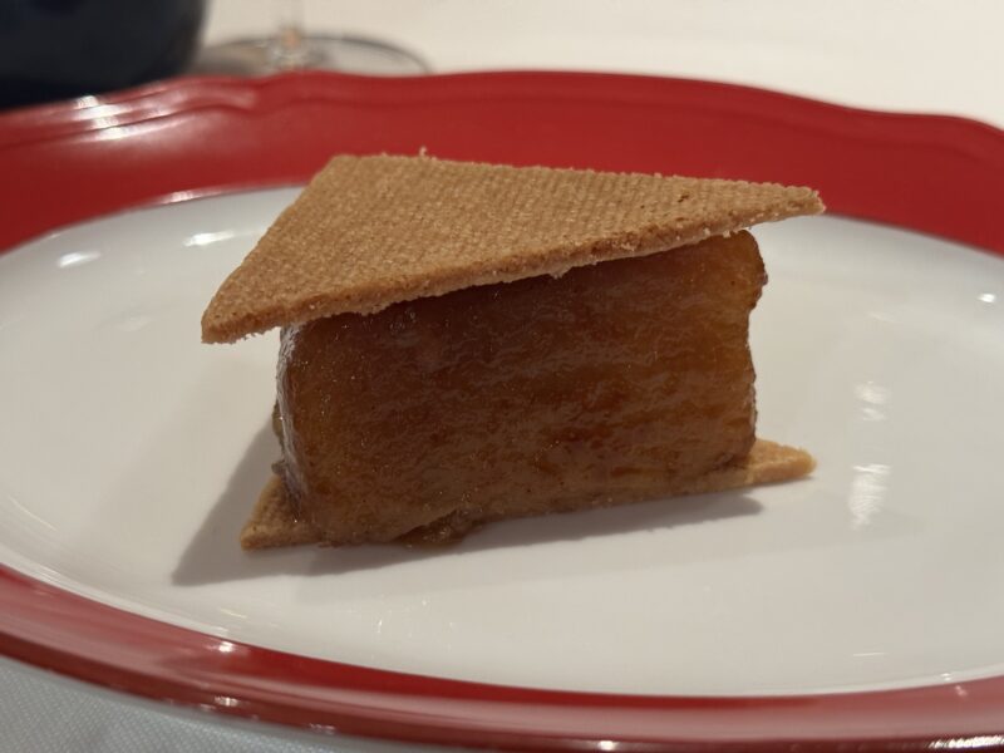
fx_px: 1392
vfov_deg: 30.3
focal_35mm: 48
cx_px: 502
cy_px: 376
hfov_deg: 39.7
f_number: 1.78
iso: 400
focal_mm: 6.76
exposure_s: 1/33
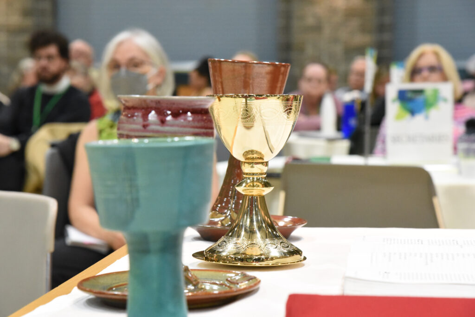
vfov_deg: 11.4
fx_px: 1584
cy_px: 158
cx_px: 238
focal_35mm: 120
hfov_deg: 17.1
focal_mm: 120
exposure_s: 1/60
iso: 10000
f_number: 9
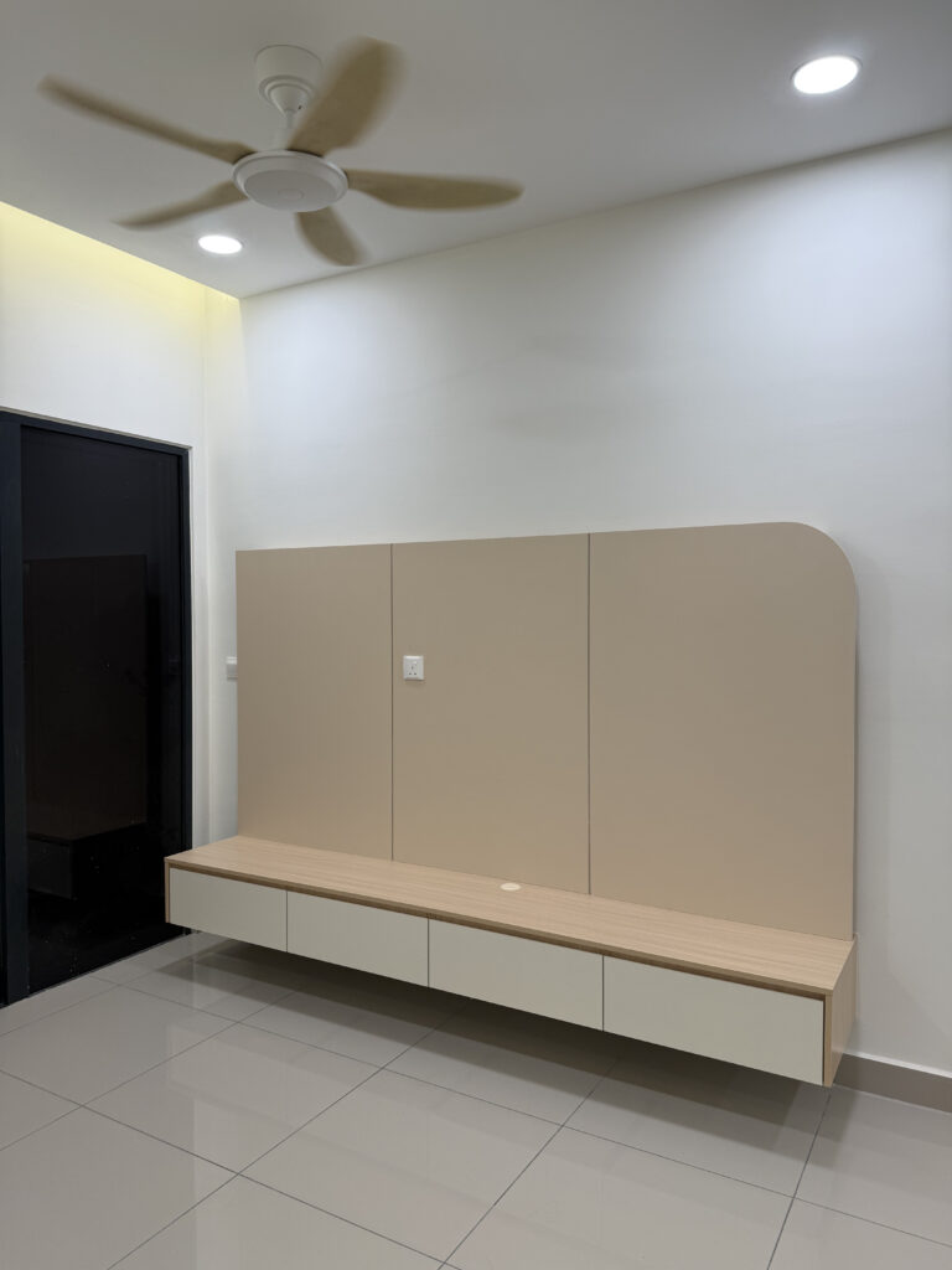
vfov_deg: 71.6
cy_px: 635
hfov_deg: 56.8
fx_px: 880
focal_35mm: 24
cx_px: 476
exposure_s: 1/100
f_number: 1.78
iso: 64
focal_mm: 6.76
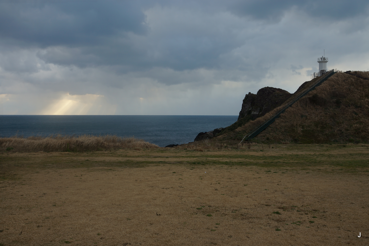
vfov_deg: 36.9
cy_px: 123
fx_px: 369
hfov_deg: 53.1
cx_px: 184
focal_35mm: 36
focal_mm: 24
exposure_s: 1/60
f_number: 6.3
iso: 100
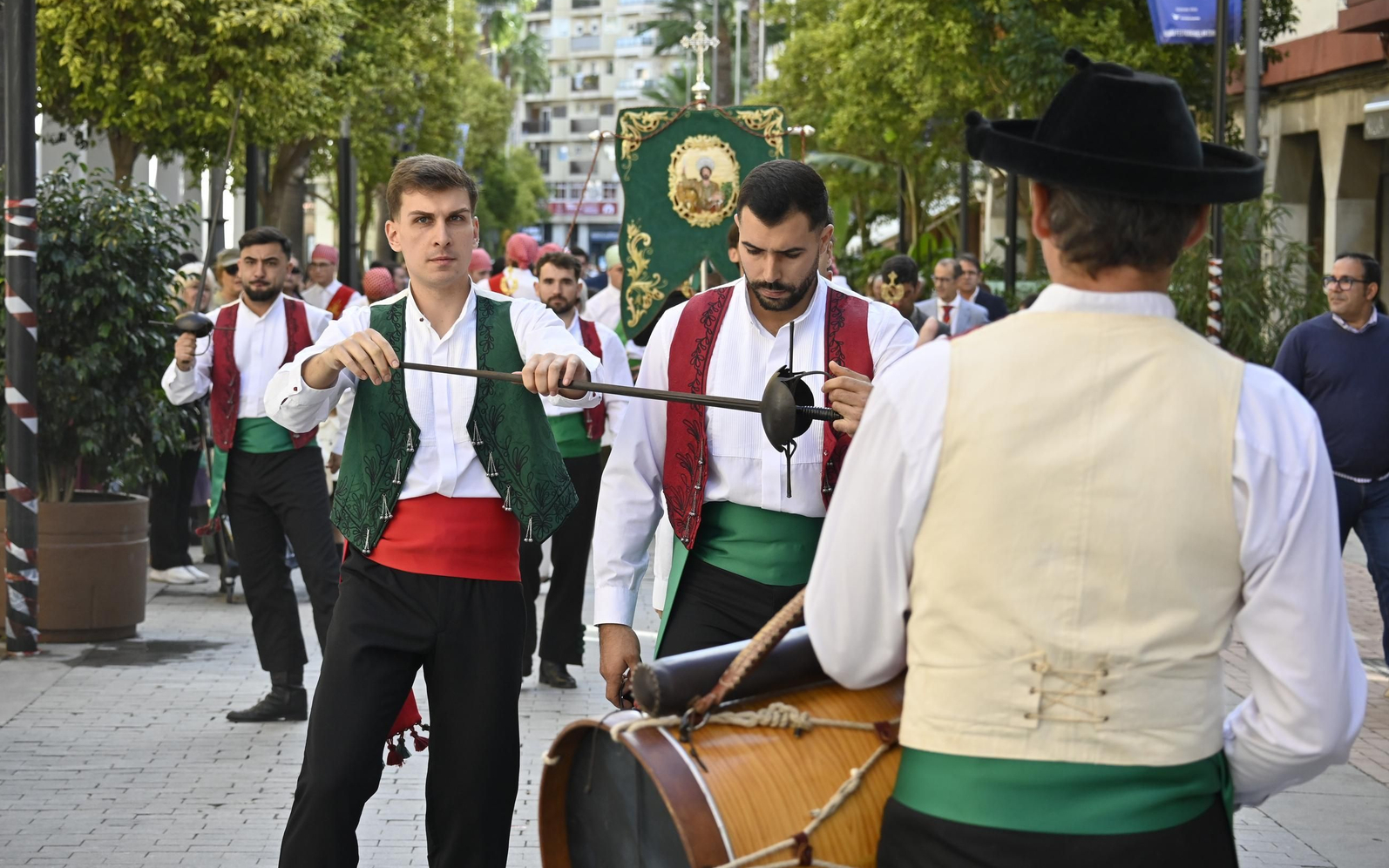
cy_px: 424
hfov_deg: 22.9
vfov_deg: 14.4
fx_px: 3426
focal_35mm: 91
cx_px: 696
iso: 400
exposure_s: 1/400
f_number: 5.6
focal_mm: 59
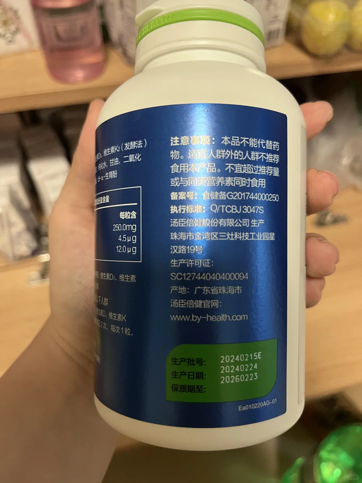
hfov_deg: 53.1
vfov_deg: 67.3
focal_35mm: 26
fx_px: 363
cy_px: 242
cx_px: 181
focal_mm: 5.1
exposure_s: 1/50
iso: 400
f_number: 1.6
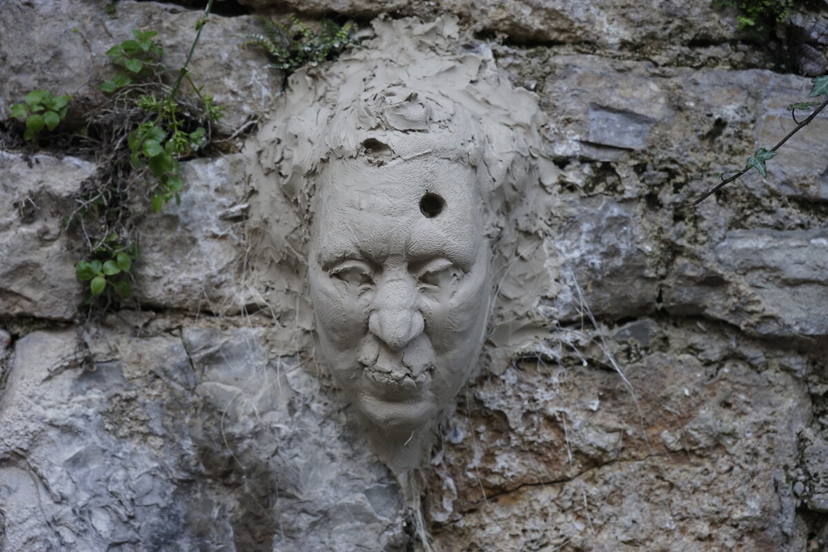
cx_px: 414
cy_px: 276
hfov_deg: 37.5
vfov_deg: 25.5
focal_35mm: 53
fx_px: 1219
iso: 1000
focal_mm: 53
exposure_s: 1/160
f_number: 5
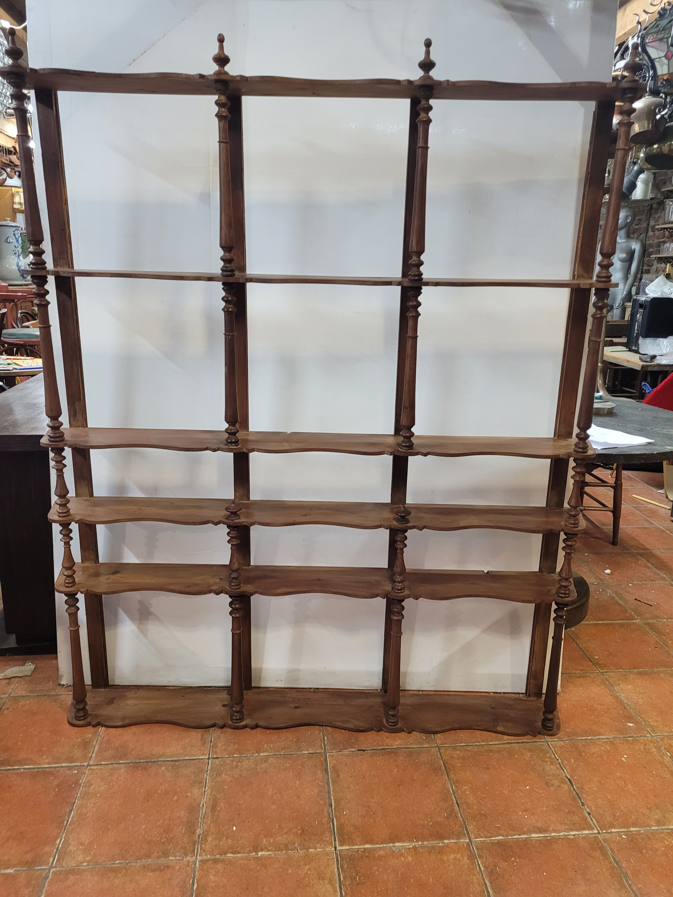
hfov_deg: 53.1
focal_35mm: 26
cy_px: 448
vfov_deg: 67.3
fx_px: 674
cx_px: 336
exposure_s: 1/50
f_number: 1.8
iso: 400
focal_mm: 5.4
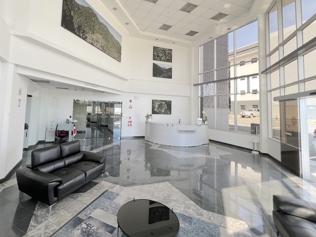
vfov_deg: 77.5
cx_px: 123
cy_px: 99
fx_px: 146
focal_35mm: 16
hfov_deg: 93.0
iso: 32
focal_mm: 1.57
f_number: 1.8
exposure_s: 1/137
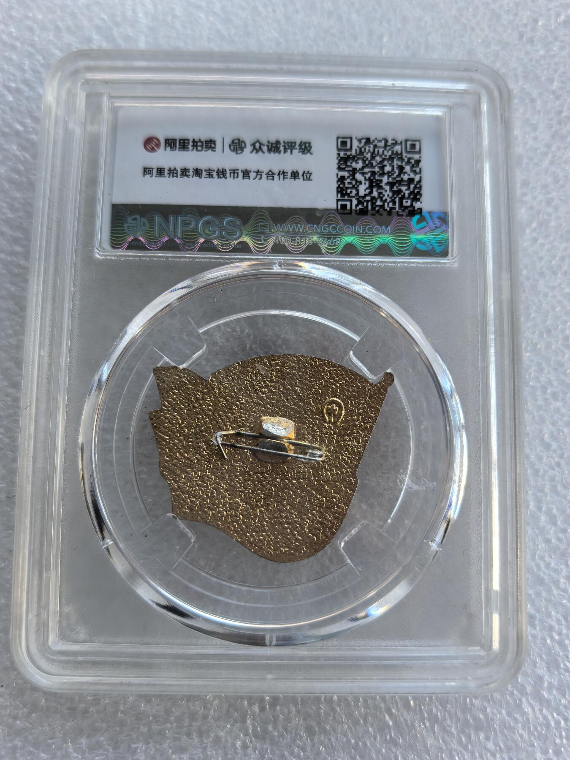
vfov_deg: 55.4
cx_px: 285
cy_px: 380
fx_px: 725
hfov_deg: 42.9
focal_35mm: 33
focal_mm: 6.98
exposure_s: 1/100
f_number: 2
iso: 100
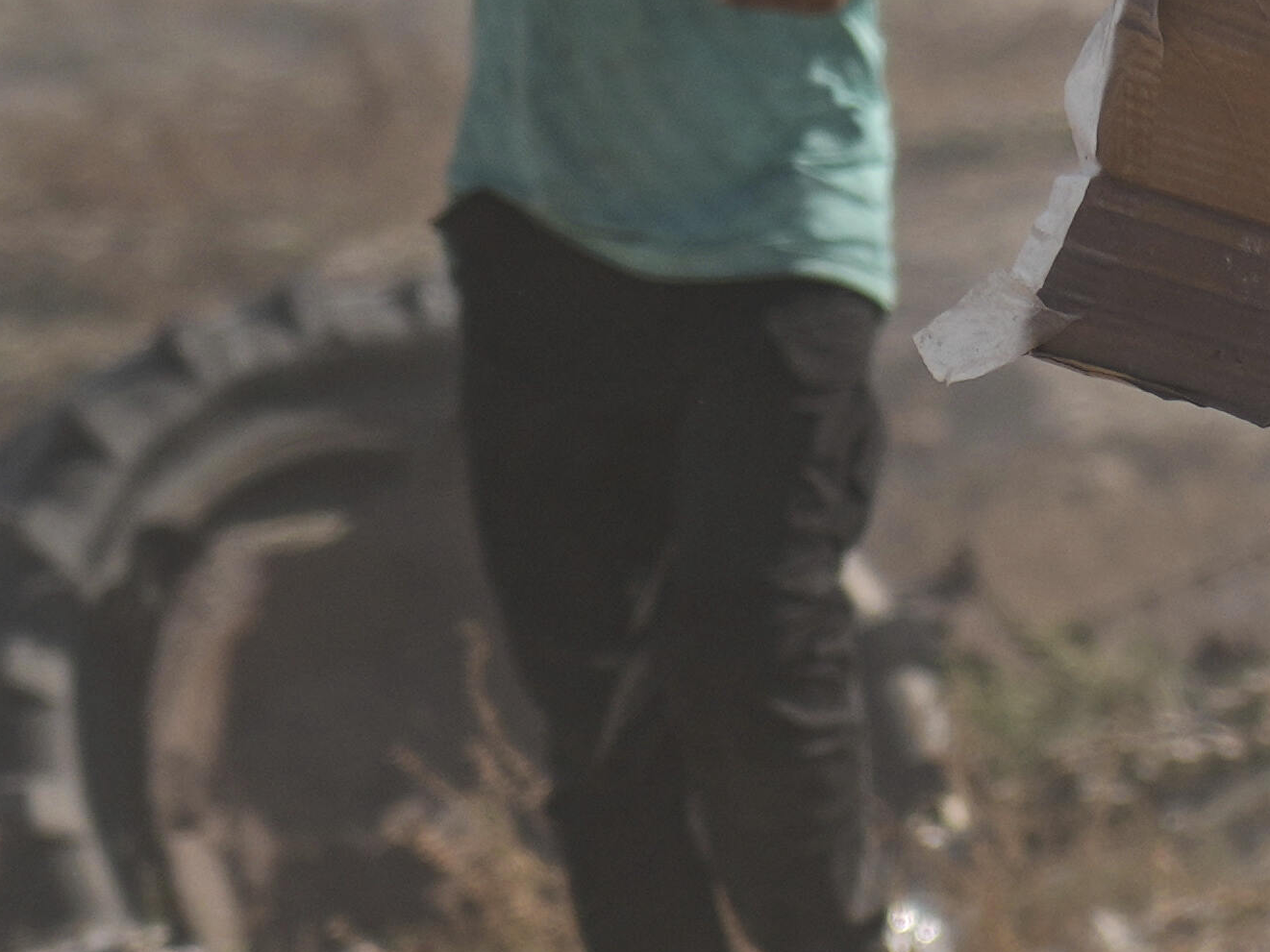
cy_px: -151
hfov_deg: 3.0
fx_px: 23886
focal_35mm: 651
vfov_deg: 2.3
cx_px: 1736
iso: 100
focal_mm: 105
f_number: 4
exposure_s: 1/2500
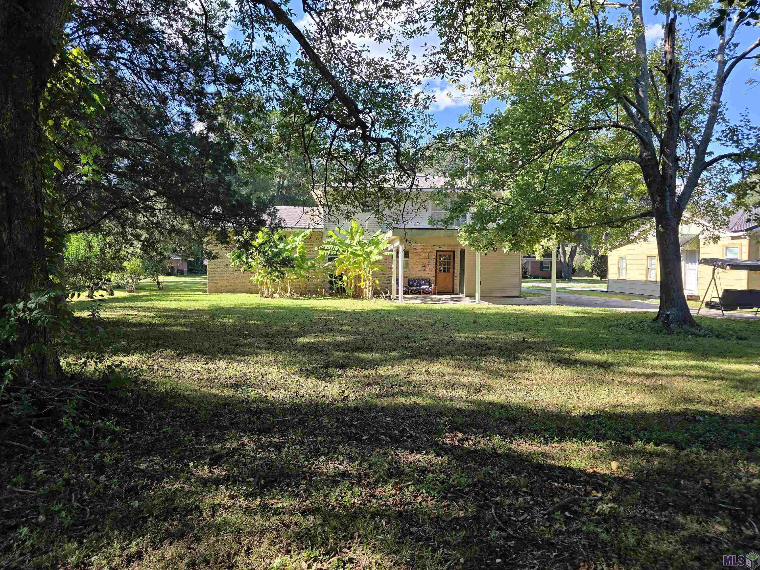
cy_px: 285
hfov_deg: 73.9
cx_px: 380
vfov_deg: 58.9
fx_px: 505
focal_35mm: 23
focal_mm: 6.3
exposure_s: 1/293
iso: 12
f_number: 1.7
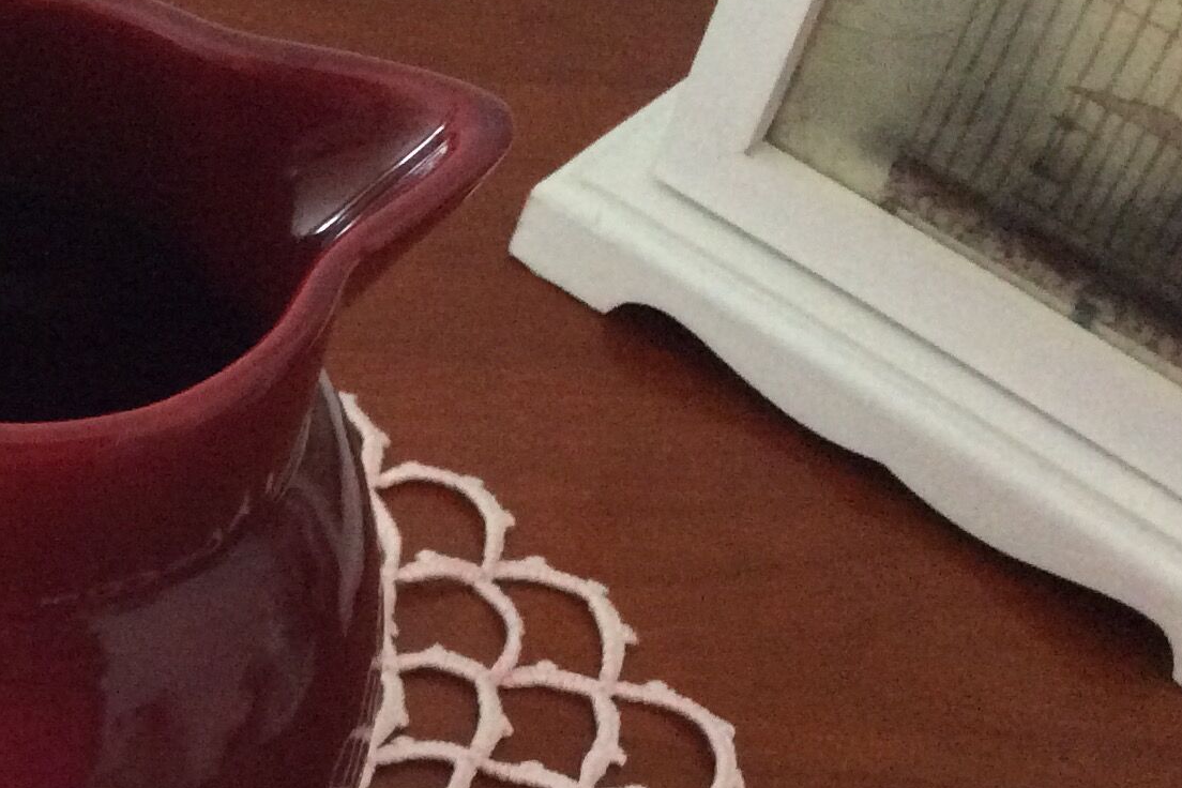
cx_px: -87
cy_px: 611
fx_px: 2561
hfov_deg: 24.4
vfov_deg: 17.4
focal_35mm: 78
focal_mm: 3.3
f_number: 2.4
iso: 250
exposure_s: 1/25
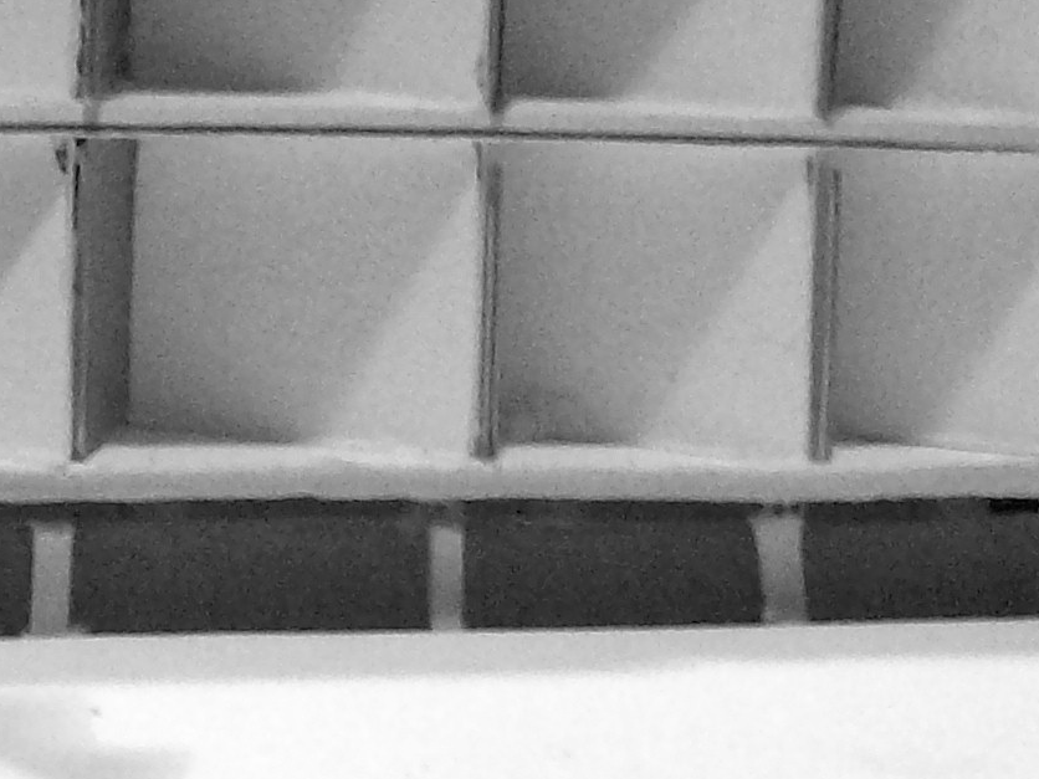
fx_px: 3752
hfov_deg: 15.5
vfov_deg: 11.8
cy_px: 82
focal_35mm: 125
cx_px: 14
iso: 227
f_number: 2.8
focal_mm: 5.7
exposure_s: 1/8
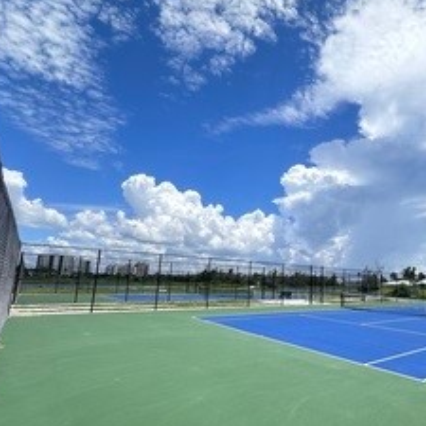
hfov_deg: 67.2
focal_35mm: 22
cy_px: 235
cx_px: 293
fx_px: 306
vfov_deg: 69.4
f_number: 2.2
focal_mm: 2.22
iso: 50
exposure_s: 1/2304
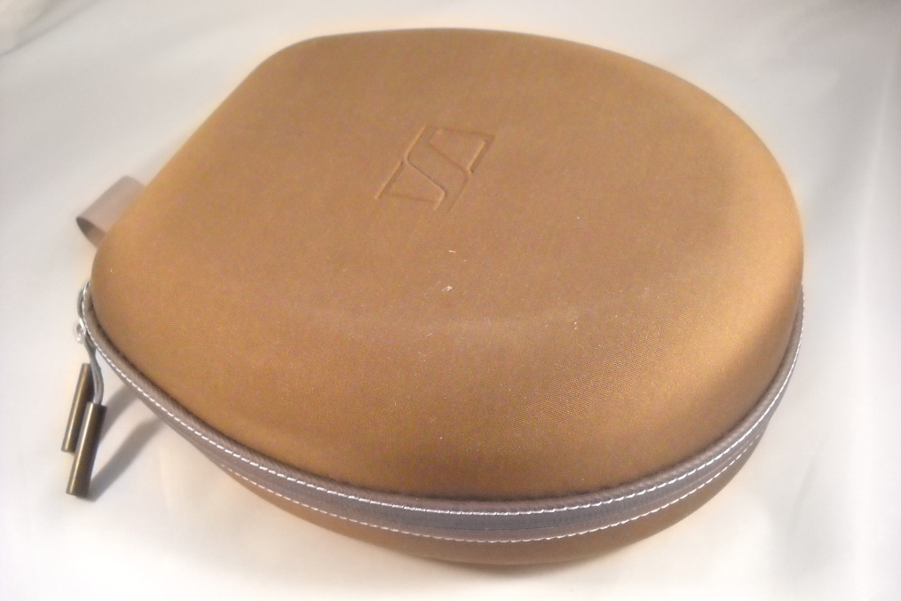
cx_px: 450
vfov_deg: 31.2
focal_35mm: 43
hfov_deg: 45.4
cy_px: 311
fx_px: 1076
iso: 800
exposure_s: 1/33
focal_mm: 6.72
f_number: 3.1
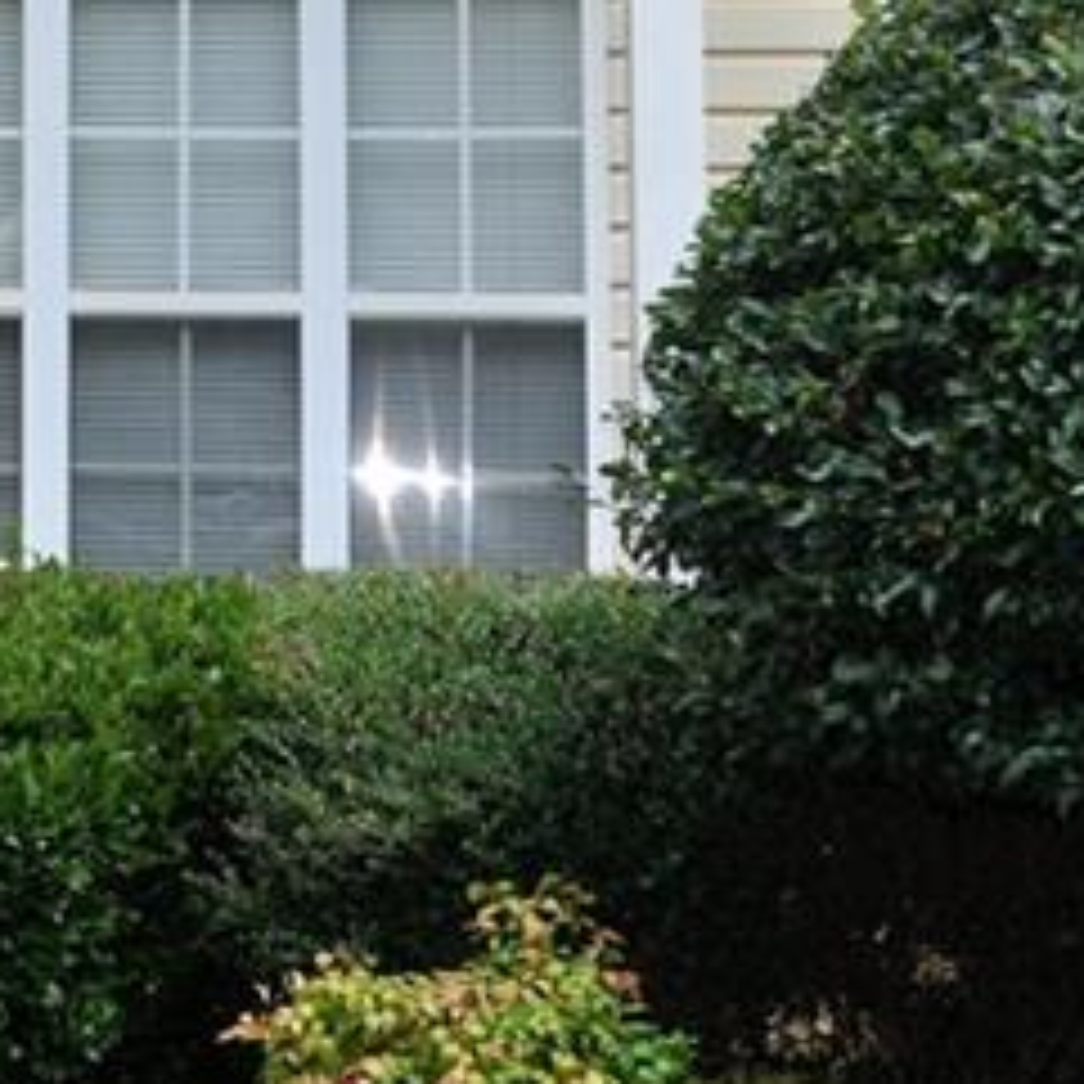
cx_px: -594
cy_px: -133
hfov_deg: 12.7
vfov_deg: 13.1
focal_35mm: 130
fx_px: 4606
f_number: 9
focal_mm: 24
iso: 200
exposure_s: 1/200
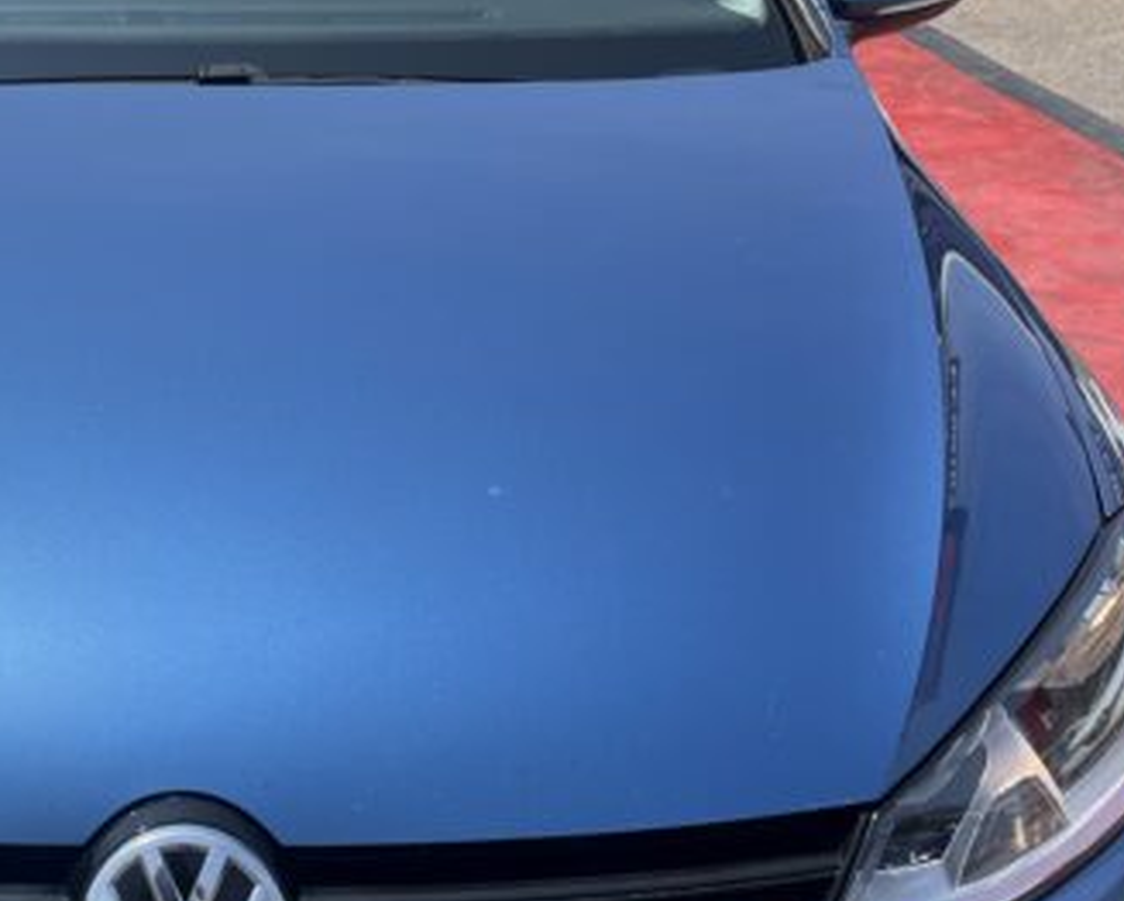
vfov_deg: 24.6
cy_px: 554
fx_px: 2064
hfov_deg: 29.0
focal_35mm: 62
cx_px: 76
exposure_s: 1/3049
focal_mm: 5.1
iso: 50
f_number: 1.6
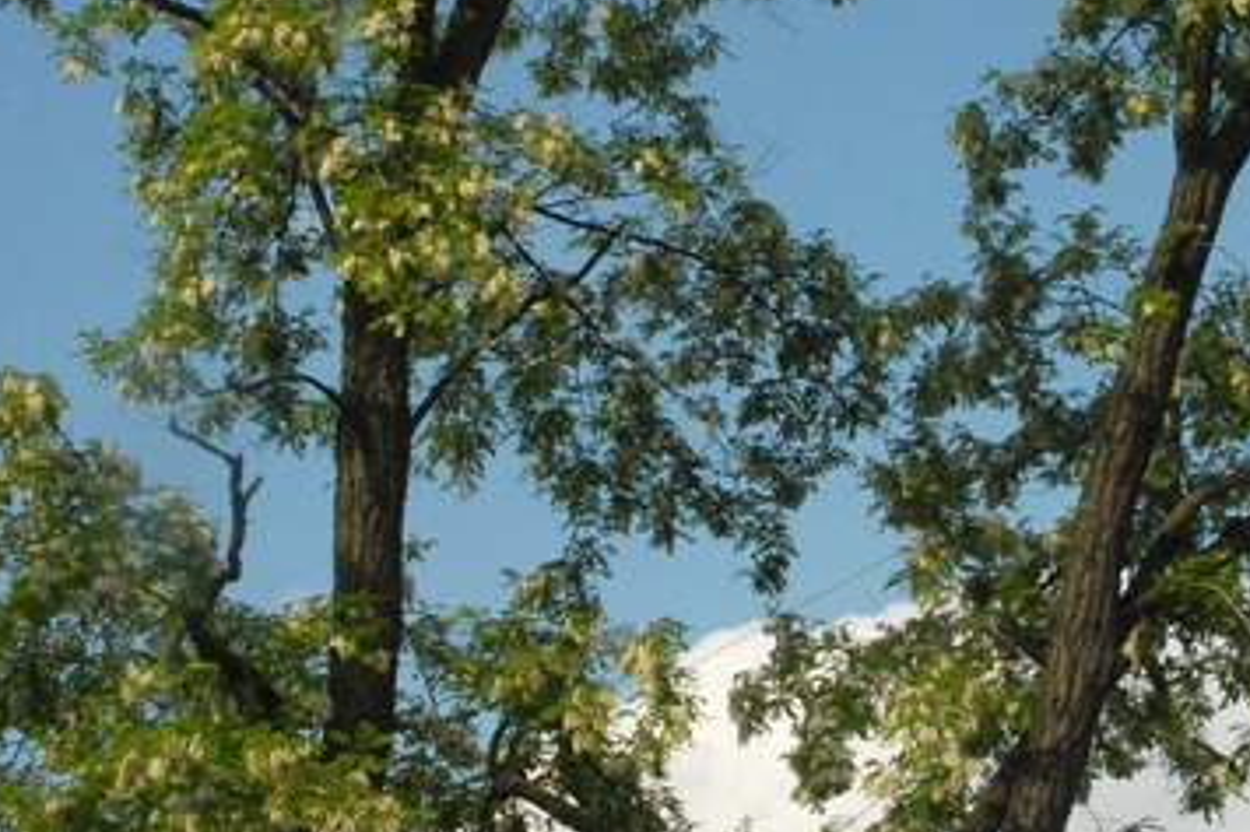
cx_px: 855
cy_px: 169
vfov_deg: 11.3
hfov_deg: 16.9
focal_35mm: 121
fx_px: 4199
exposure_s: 1/350
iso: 400
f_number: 10
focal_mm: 28
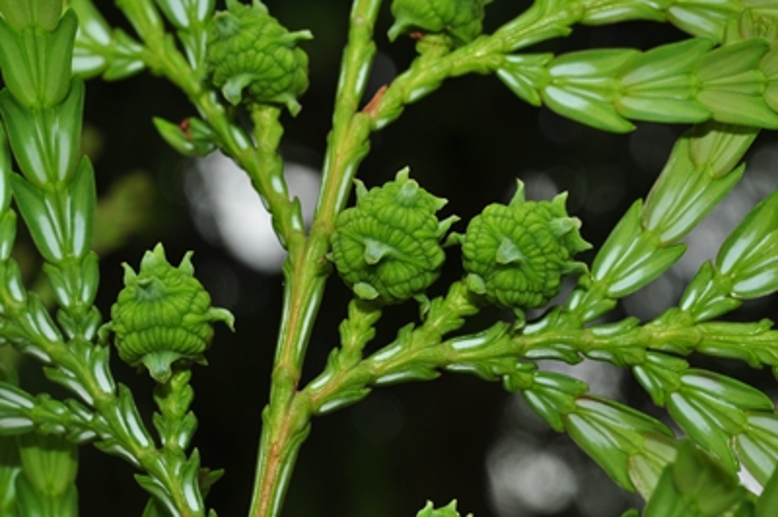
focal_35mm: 90
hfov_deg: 22.6
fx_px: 1943
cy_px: 258
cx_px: 389
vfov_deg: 15.2
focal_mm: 60
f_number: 16
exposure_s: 1/60
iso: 200
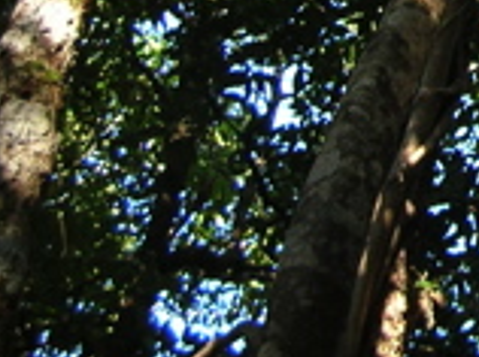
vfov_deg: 9.6
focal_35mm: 146
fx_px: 2017
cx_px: 949
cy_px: -290
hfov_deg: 12.1
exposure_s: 1/48.1
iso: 50
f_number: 2.7
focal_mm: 6
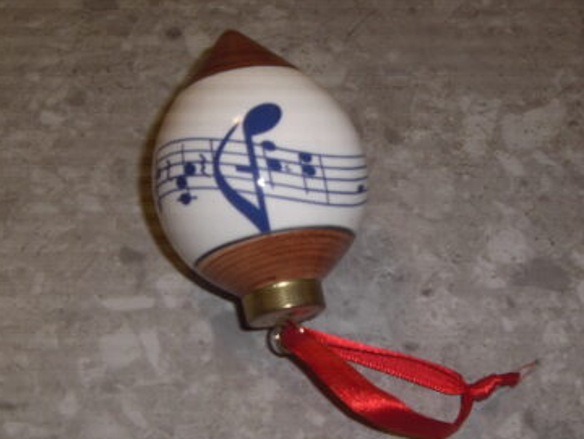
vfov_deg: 27.1
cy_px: 244
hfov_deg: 35.5
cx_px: 328
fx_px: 912
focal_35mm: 54
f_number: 8
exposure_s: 1/30
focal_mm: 6.2
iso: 64
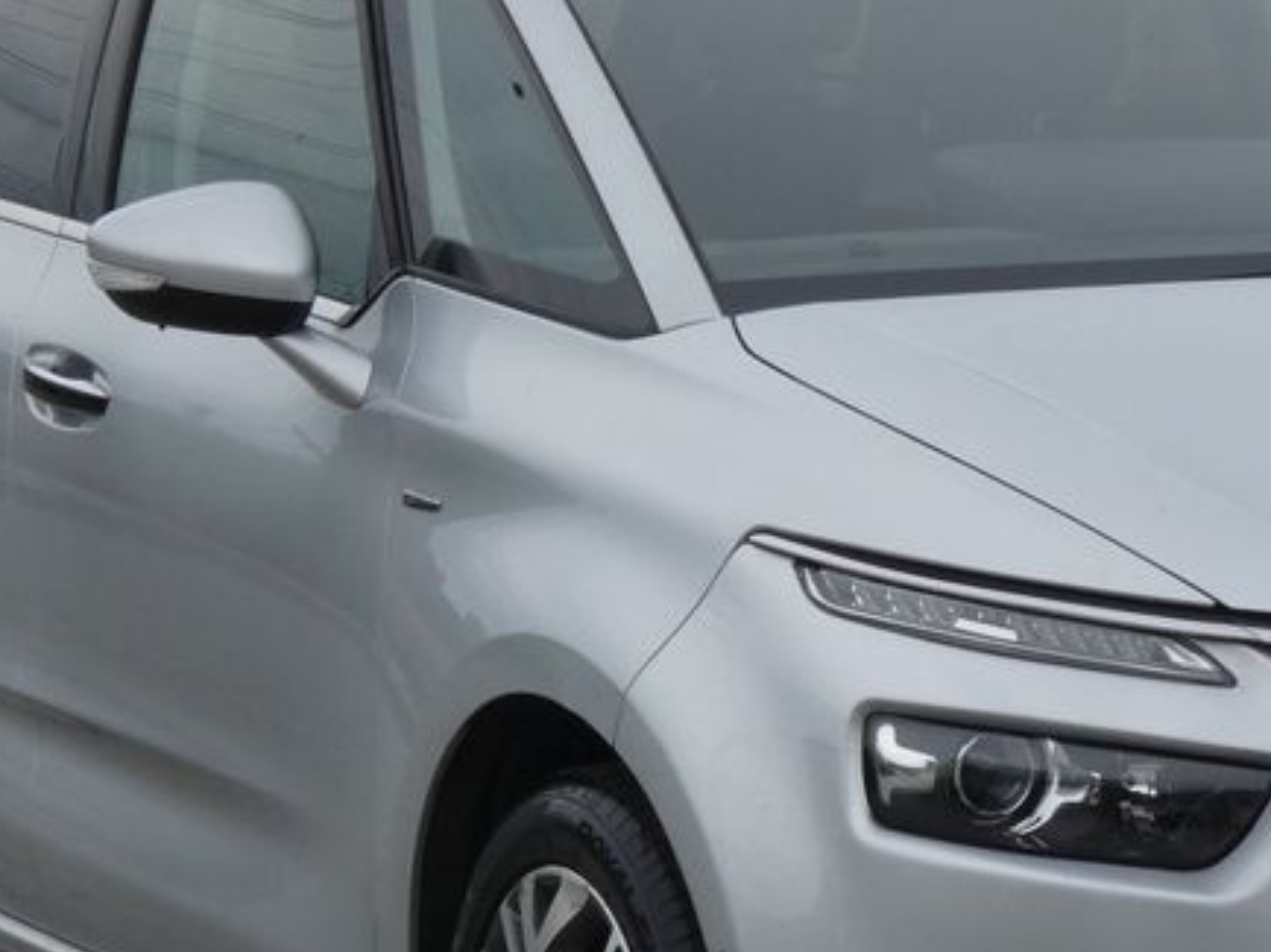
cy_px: 630
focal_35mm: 196
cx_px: 1013
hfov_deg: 10.1
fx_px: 7193
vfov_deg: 7.6
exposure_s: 1/250
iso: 80
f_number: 5.6
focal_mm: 14.8
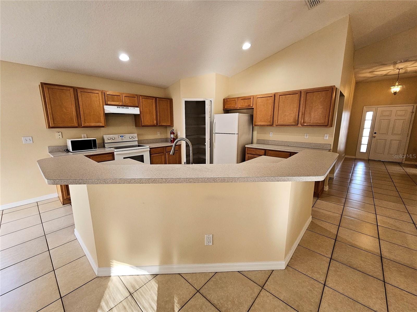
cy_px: 156
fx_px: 157
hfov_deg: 106.2
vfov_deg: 89.9
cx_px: 208
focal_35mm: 13
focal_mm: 2.2
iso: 160
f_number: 2.2
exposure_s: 1/60
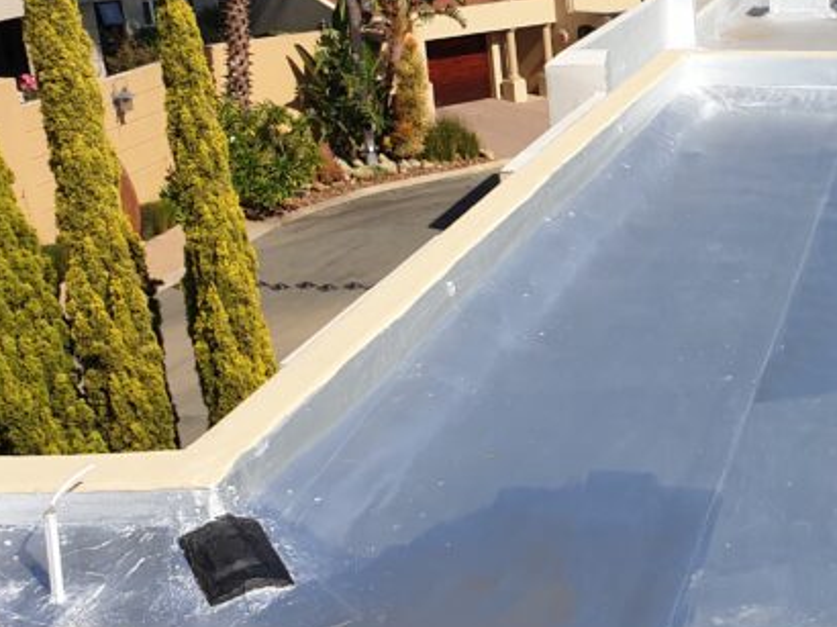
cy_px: 361
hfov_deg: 26.6
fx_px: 1571
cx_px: 1000
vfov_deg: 22.5
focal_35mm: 65
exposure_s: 1/1538
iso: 50
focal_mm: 4.3
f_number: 2.4
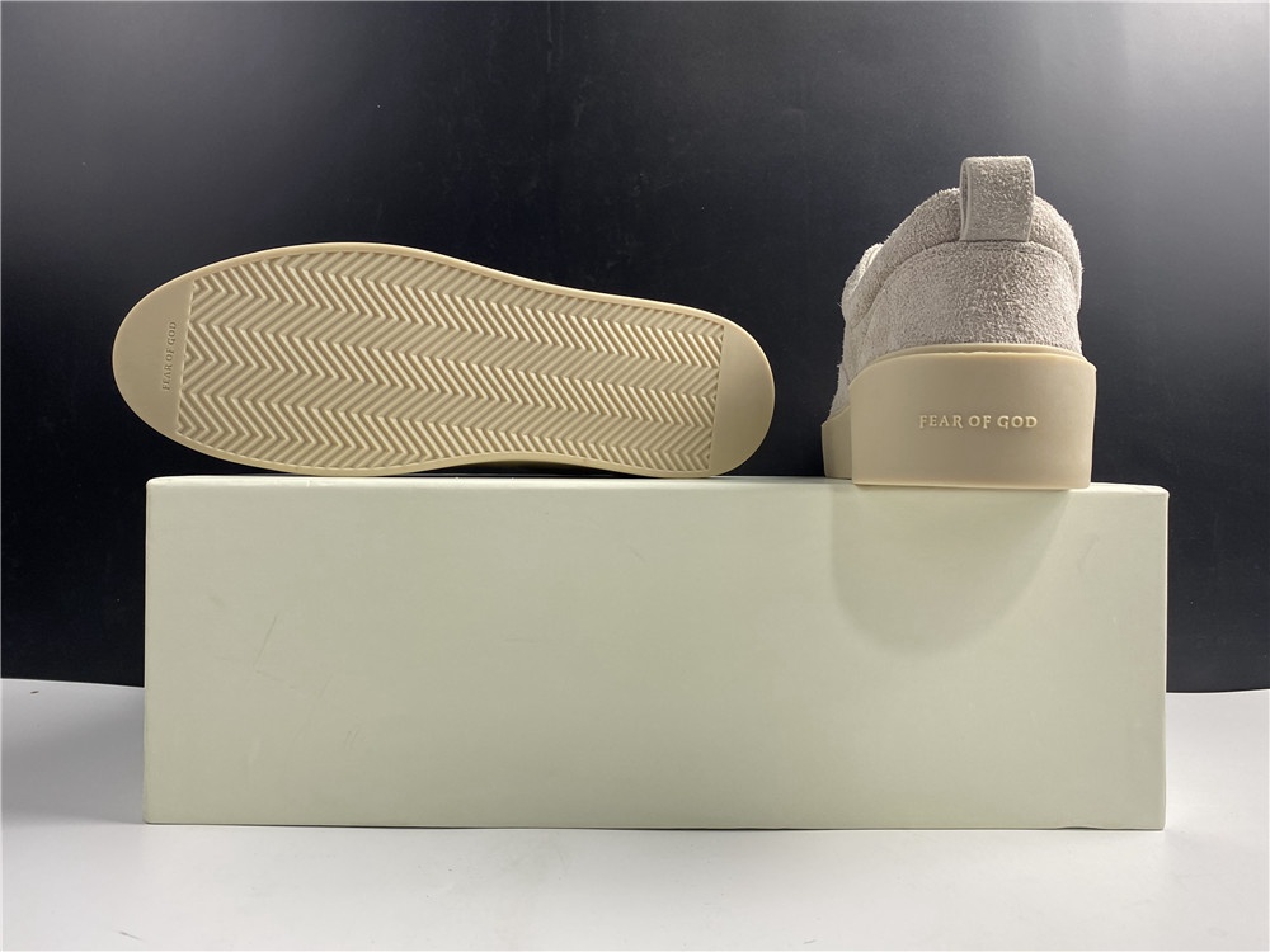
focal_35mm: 26
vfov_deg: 53.1
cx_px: 635
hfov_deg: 67.3
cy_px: 476
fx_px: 954
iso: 64
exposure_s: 1/100
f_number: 1.8
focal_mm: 4.25
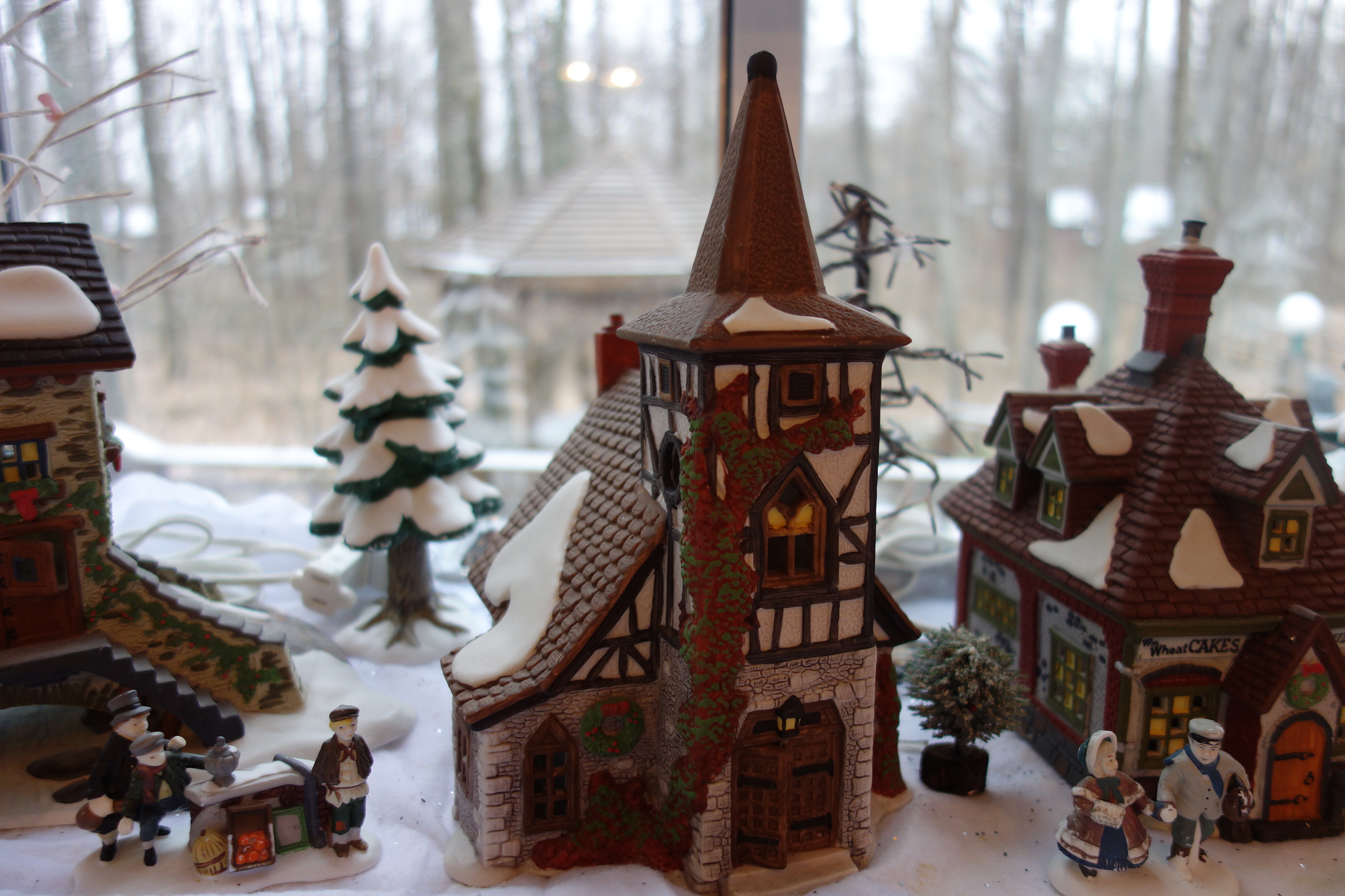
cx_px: 672
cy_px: 448
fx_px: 1046
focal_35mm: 28
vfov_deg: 46.4
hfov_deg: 65.5
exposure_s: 1/50
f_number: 1.8
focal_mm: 10.4
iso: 125
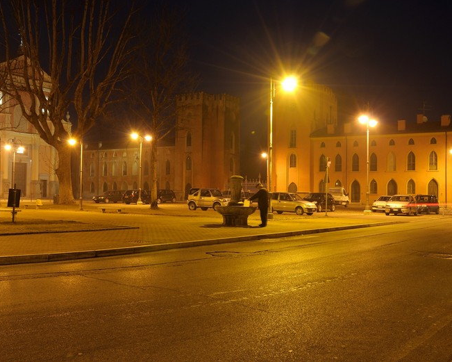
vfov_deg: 39.2
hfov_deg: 47.9
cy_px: 178
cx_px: 203
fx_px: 508
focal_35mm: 38
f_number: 10
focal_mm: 22
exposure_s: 6
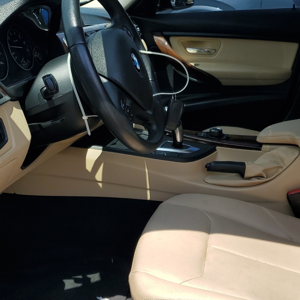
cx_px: 195
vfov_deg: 36.6
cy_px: 183
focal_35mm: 46
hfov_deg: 36.5
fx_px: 451
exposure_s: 1/2500
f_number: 1.5
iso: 50
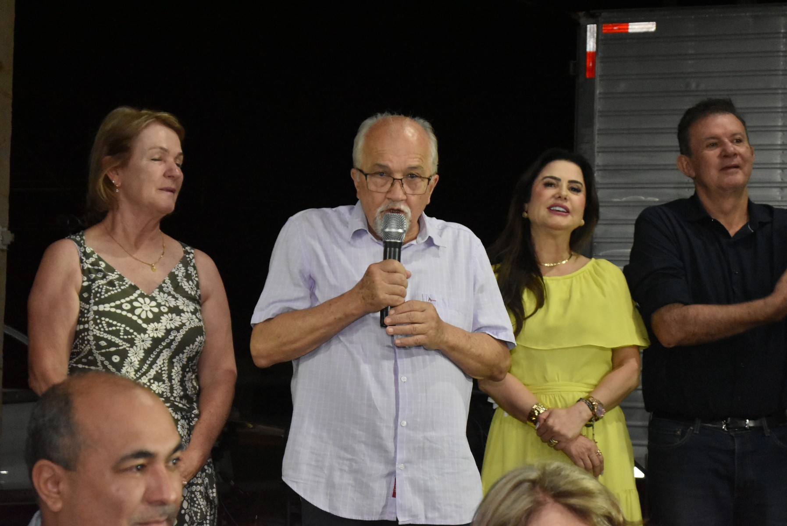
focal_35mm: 78
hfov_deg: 26.0
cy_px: 263
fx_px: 1706
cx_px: 394
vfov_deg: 17.5
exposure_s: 1/80
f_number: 5.6
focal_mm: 52
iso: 6400
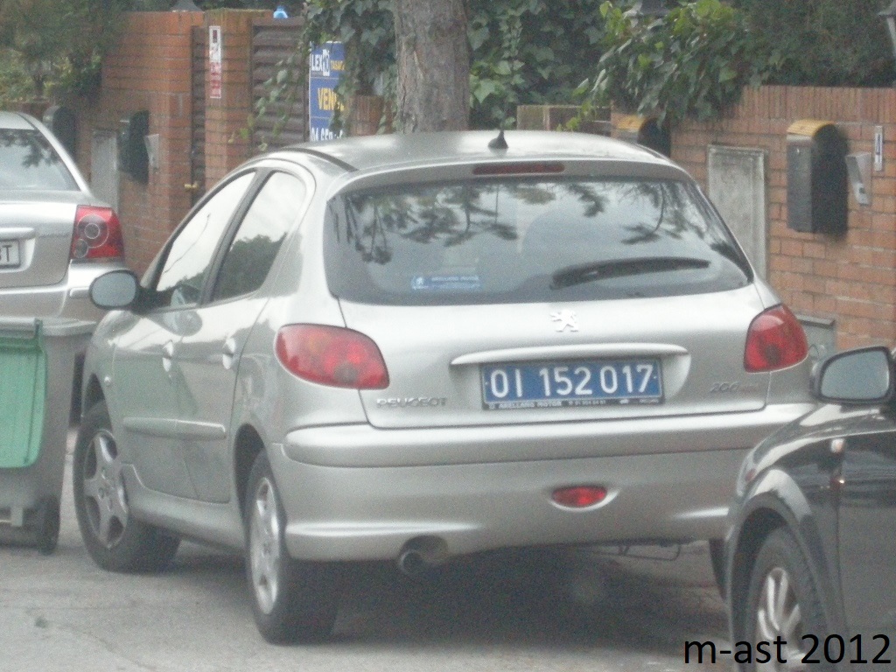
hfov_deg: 16.0
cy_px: 336
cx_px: 448
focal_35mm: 123
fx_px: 3184
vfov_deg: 12.0
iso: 400
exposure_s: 1/178
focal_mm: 26.3
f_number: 5.3
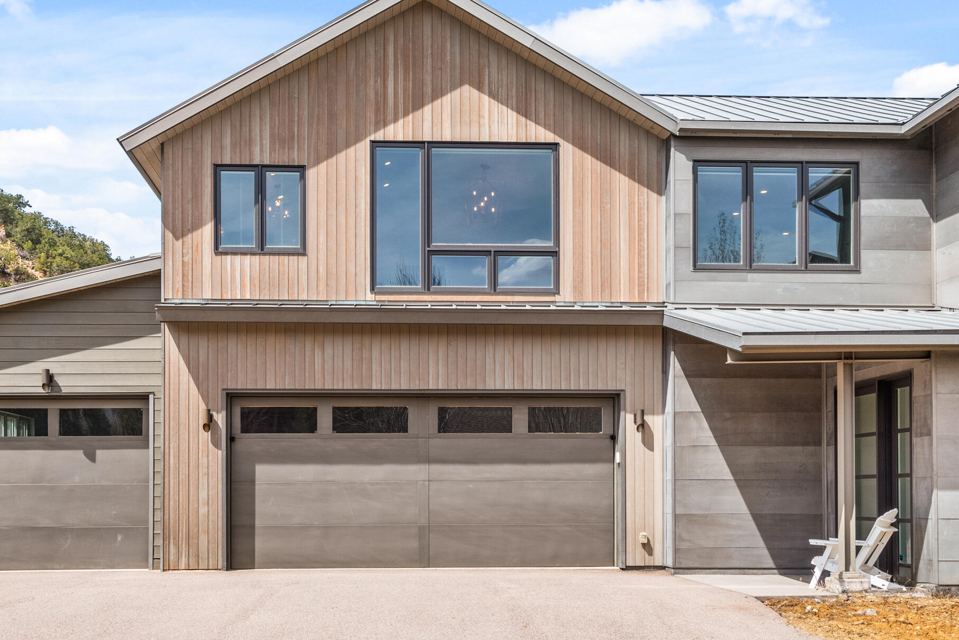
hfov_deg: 57.0
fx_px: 879
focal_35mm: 33
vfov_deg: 39.8
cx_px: 412
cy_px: 249
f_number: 10
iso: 400
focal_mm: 20
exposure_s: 1/200
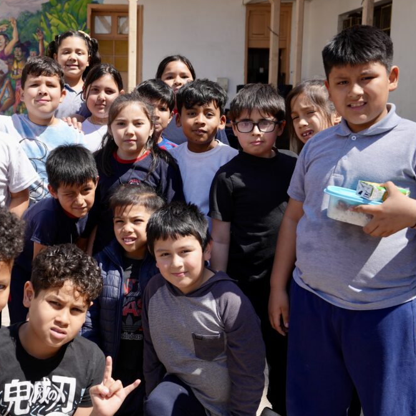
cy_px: 204
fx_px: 639
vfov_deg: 36.1
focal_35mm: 47
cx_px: 131
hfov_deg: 35.6
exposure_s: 1/800
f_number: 4.5
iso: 100
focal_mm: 24
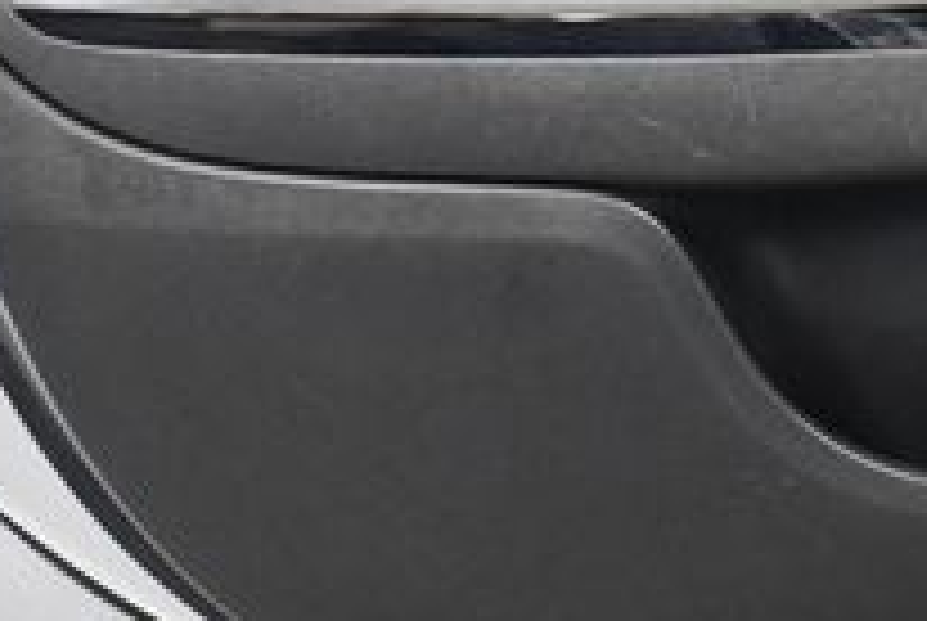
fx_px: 2888
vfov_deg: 12.1
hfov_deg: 18.0
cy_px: 4
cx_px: 801
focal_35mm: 112
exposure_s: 1/60
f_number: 3.5
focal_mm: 18
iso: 3200
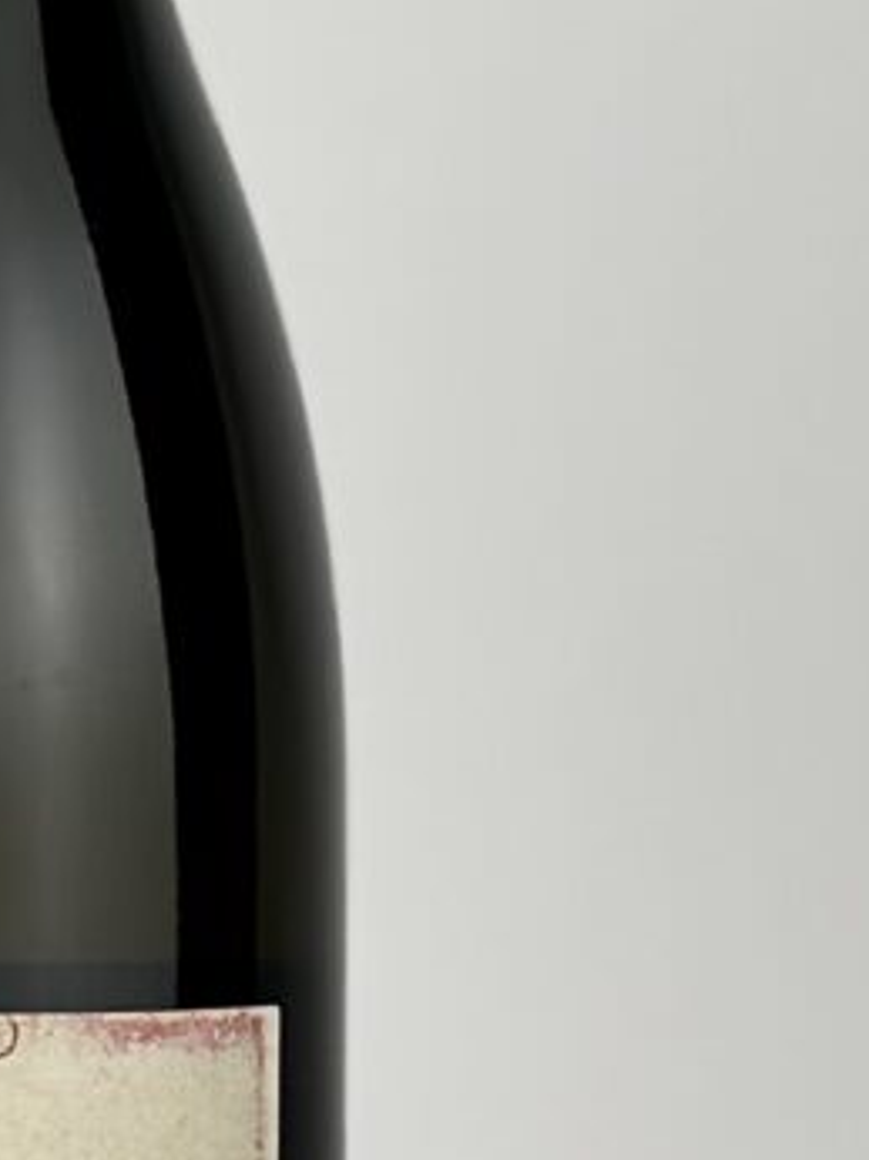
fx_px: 7440
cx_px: -242
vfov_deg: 8.9
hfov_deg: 6.6
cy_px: 396
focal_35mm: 222
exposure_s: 1/751
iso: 80
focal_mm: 6.86
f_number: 1.78
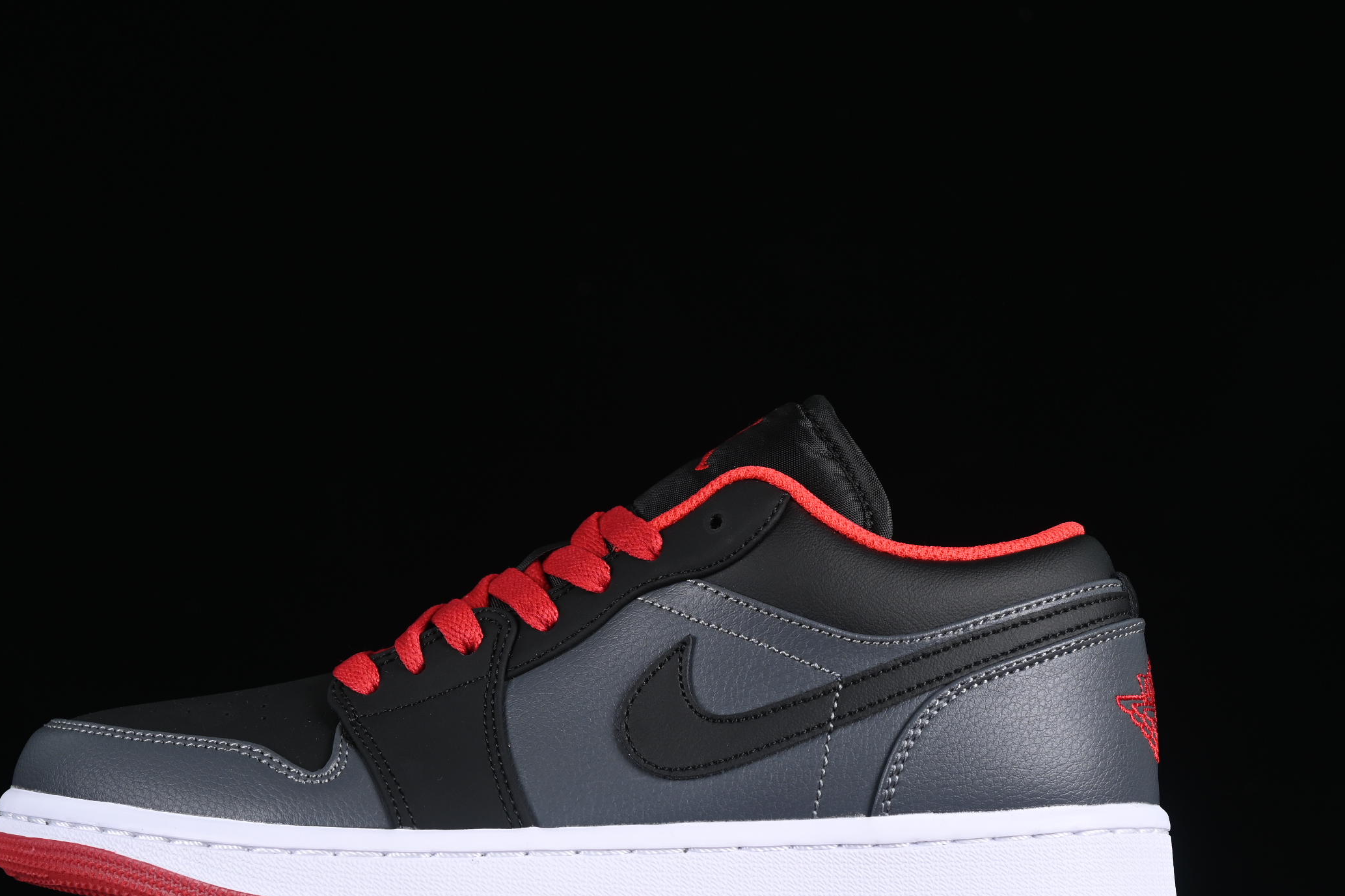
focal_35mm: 101
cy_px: 572
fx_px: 3773
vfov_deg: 13.5
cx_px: 607
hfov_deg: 20.2
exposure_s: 1/60
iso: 160
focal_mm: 50
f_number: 6.3
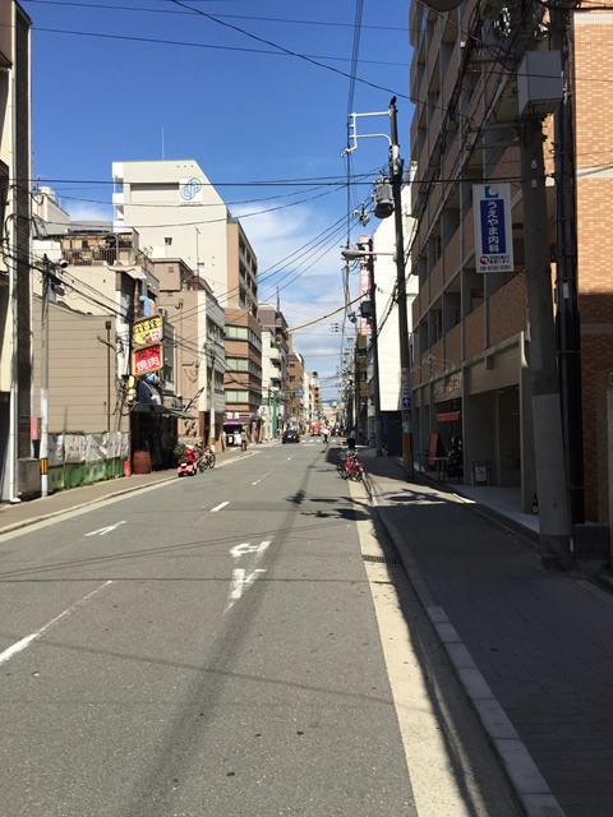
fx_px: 685
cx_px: 306
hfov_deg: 48.2
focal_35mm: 29
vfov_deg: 61.7
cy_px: 408
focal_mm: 4.15
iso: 32
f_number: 2.2
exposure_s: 1/2825
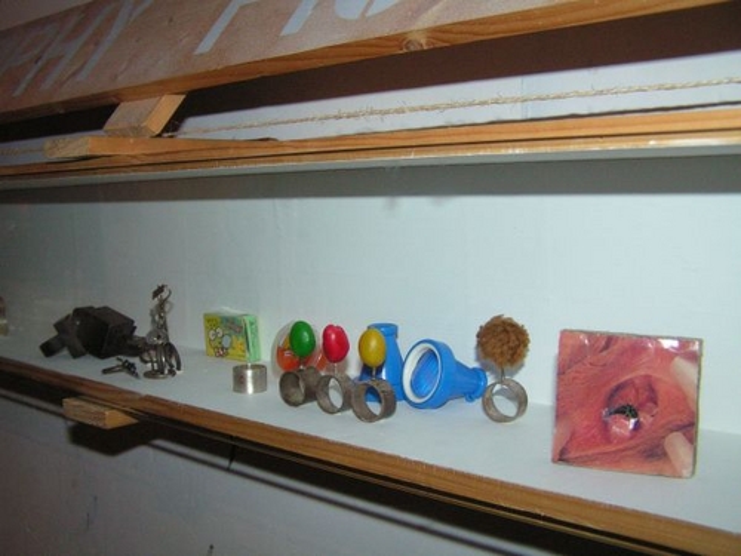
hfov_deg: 49.0
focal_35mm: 38
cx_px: 370
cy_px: 278
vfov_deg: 37.7
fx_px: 813
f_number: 2.8
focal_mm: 6.3
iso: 200
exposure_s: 1/40
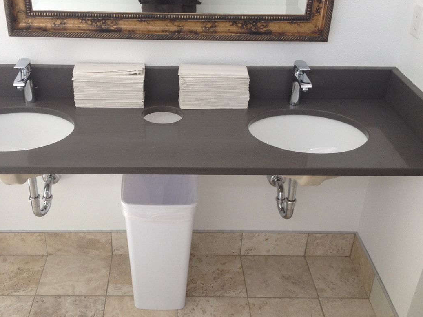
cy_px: 150
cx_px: 169
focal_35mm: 45
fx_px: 550
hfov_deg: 41.9
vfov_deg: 32.2
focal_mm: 4.28
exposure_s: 1/60
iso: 50
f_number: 2.4
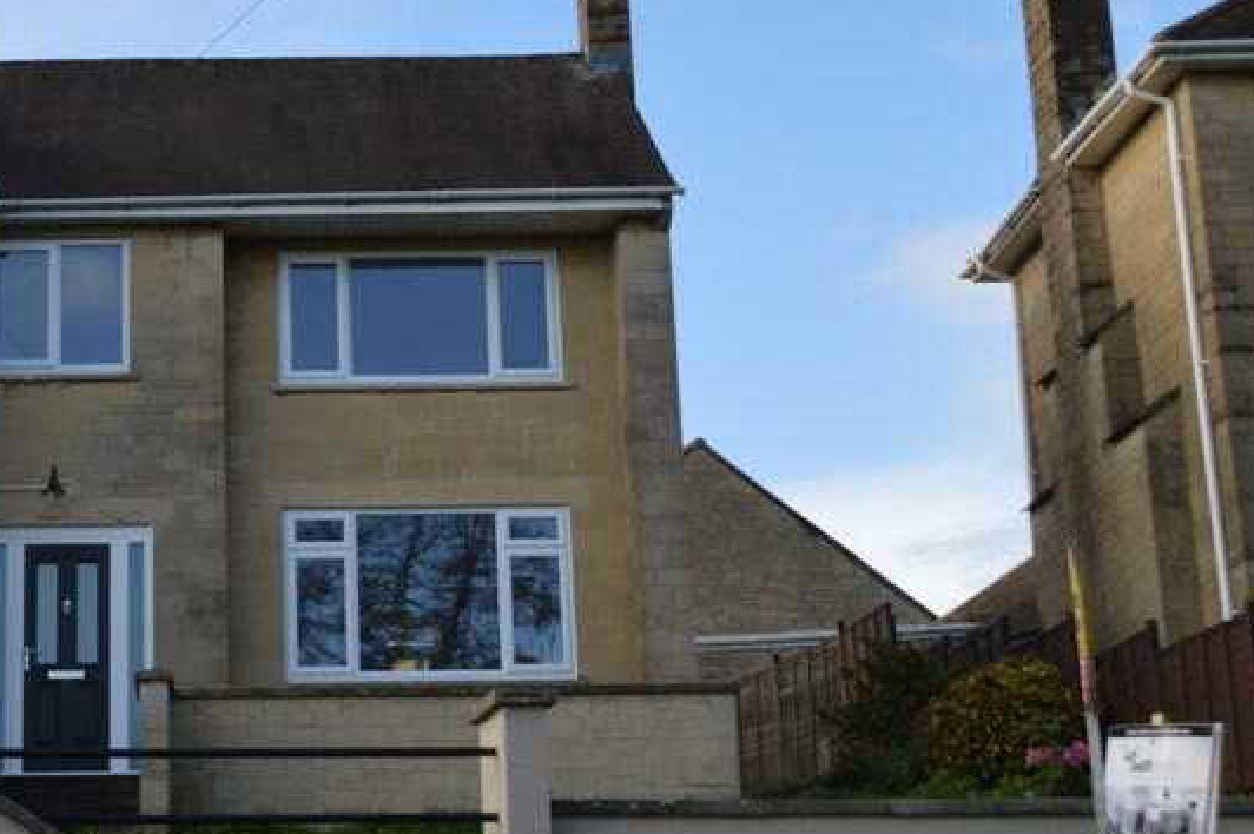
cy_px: 371
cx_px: 212
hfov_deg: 26.4
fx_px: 2611
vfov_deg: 18.2
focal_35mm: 75
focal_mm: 26
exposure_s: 1/160
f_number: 6.3
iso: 100
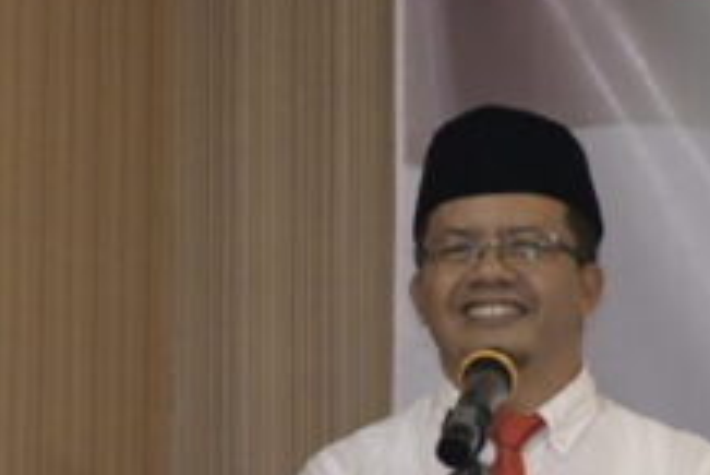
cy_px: 485
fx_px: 8190
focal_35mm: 415
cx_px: 488
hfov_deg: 5.0
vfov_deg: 3.3
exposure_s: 1/50
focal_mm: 80
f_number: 5.3
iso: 3200
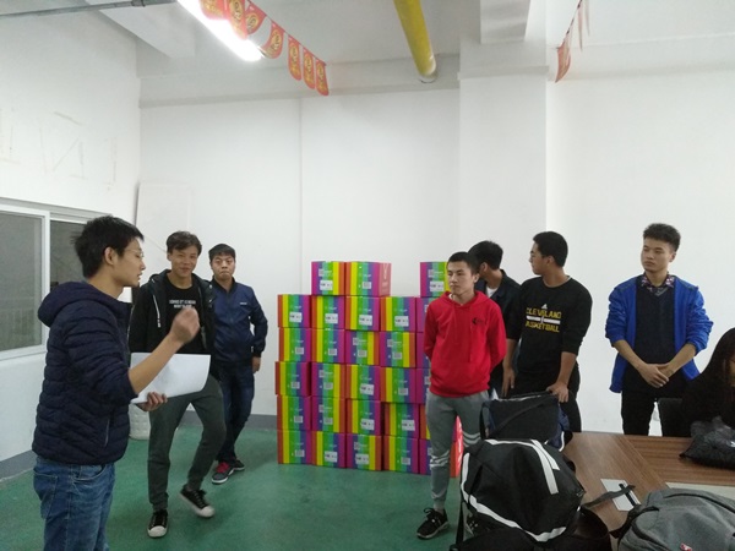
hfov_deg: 65.3
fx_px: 573
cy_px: 276
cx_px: 368
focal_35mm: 27
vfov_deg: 51.4
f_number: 2
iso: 640
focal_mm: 3.66
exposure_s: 1/30
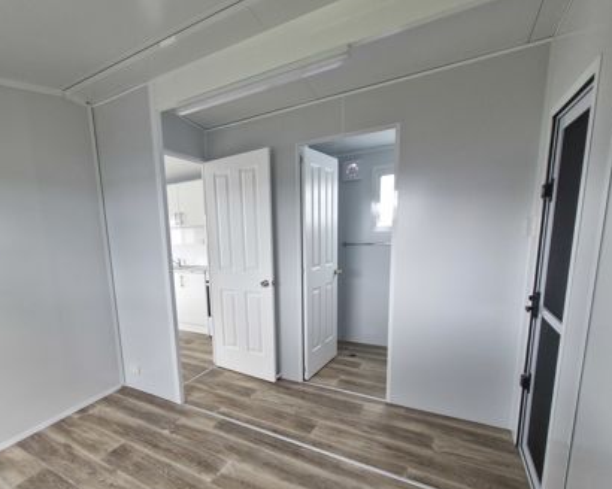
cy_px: 295
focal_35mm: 17
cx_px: 243
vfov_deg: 76.0
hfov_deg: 88.4
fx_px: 308
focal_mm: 1.74
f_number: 2.2
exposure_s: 1/50
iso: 125
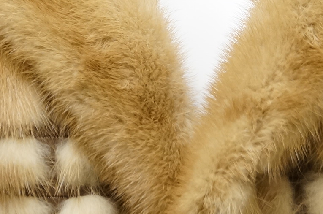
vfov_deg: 9.4
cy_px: -14
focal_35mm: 144
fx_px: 1290
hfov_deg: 14.3
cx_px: 193
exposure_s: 1/60
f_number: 4.5
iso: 800
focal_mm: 30
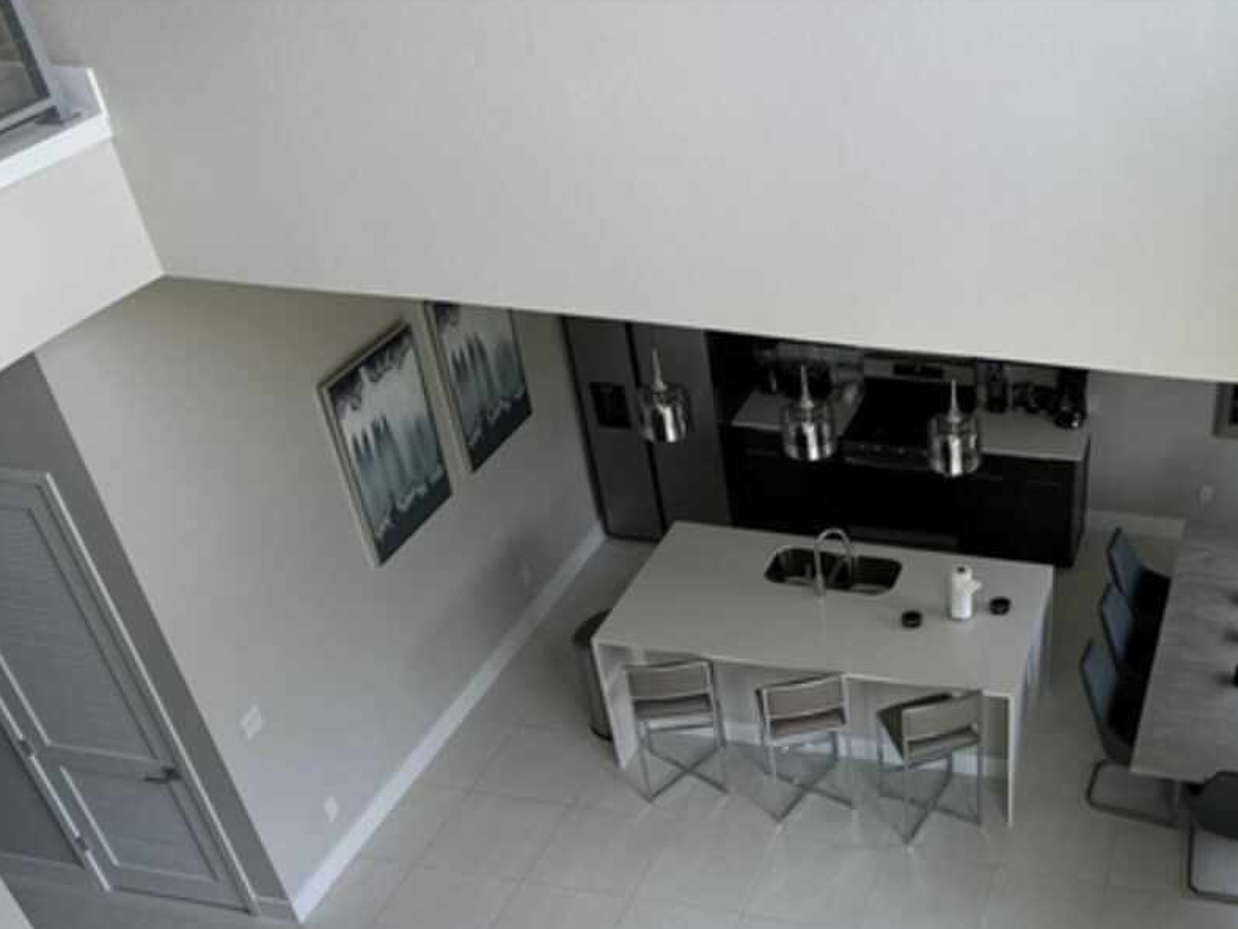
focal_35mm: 39
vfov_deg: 35.6
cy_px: 747
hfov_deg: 45.6
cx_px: 977
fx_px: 1395
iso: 80
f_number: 1.78
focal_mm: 6.76
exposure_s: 1/414
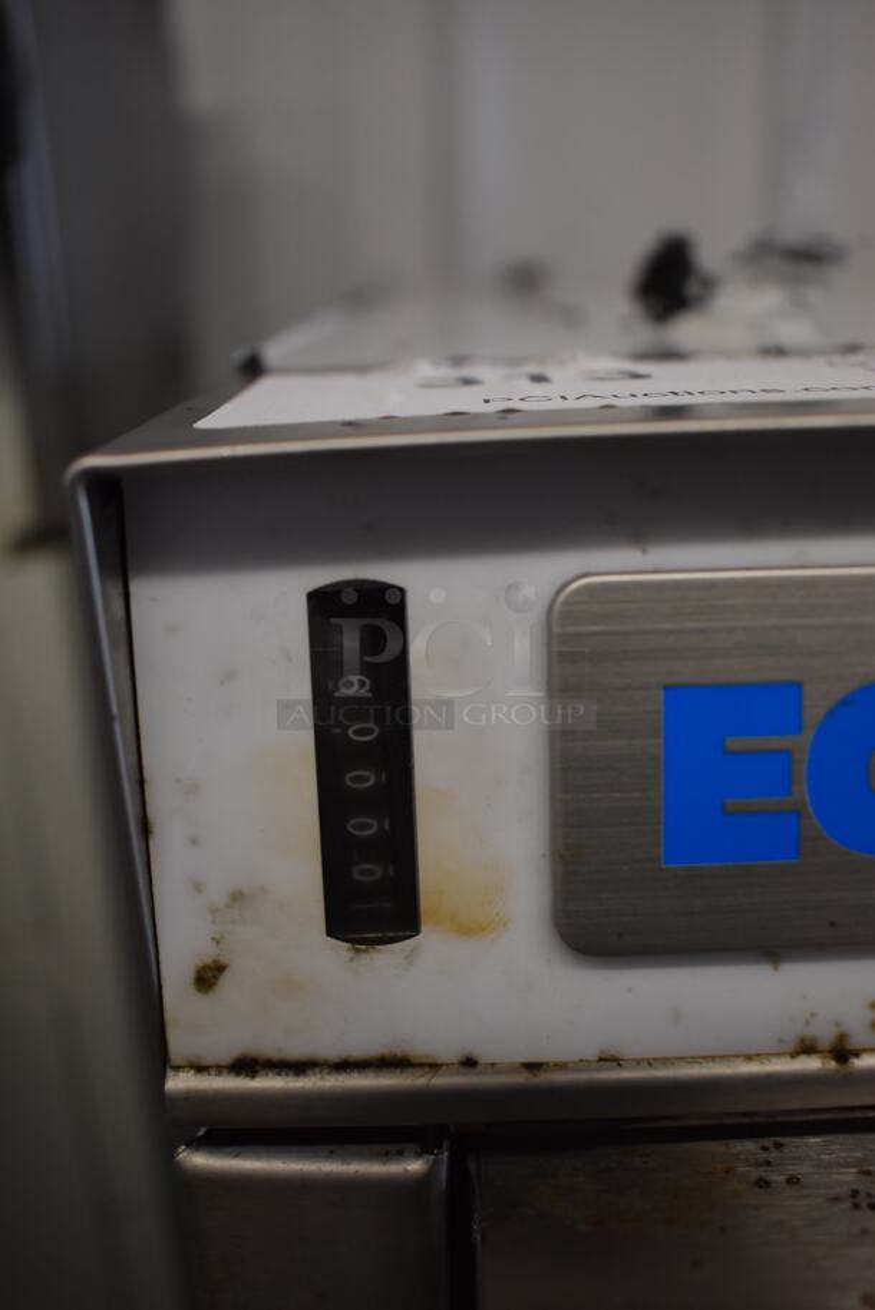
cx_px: 438
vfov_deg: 59.5
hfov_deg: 41.8
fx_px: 1147
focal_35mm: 32
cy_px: 655
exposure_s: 1/160
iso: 800
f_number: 3.8
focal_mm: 21
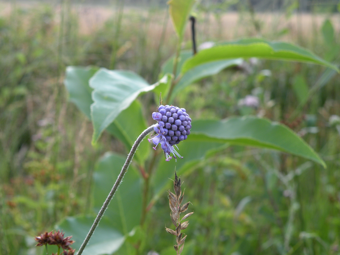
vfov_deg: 26.1
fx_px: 550
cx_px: 170
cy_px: 128
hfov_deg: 34.3
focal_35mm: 56
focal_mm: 9.8
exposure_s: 1/83.6
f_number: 3.5
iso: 64
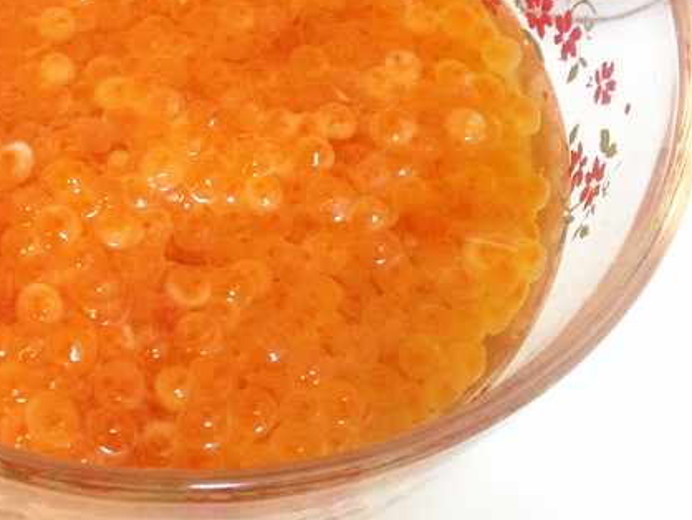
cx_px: 164
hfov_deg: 23.6
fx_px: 1640
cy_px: 97
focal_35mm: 82
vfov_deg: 17.8
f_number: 2.4
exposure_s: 1/20
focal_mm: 4.28
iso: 160
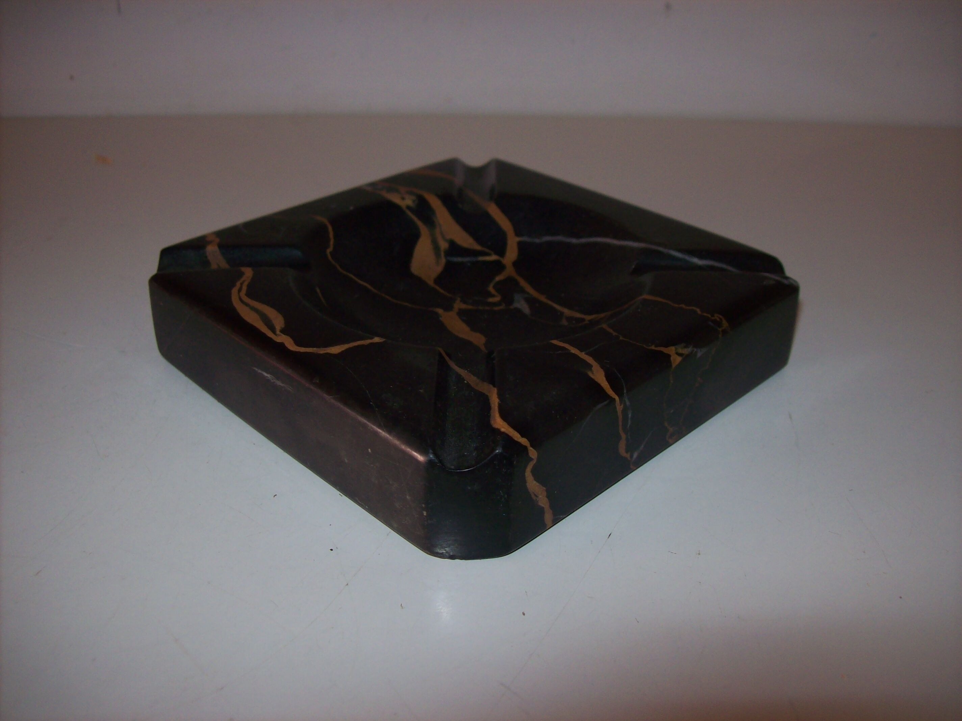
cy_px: 360
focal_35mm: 36
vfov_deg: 39.6
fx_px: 1000
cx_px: 481
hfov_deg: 51.4
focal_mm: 6
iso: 80
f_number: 2.7
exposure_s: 1/64
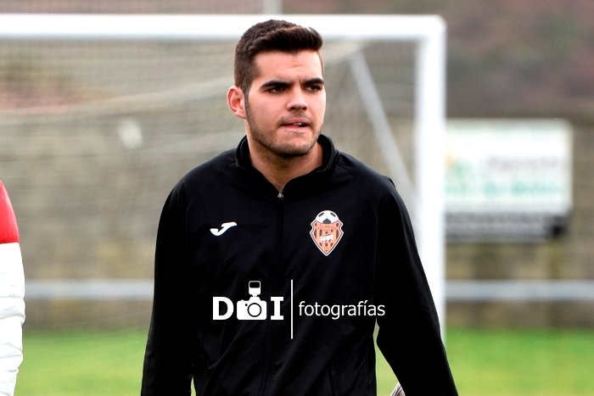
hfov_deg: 11.4
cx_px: 297
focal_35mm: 180
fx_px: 2970
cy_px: 198
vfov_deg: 7.6
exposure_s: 1/1250
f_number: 4.5
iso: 800
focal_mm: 180
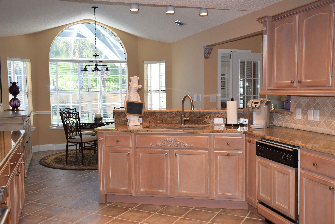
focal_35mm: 36
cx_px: 168
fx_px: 335
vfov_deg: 36.9
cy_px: 112
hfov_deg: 53.1
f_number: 5.6
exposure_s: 1/125
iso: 720
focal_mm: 24
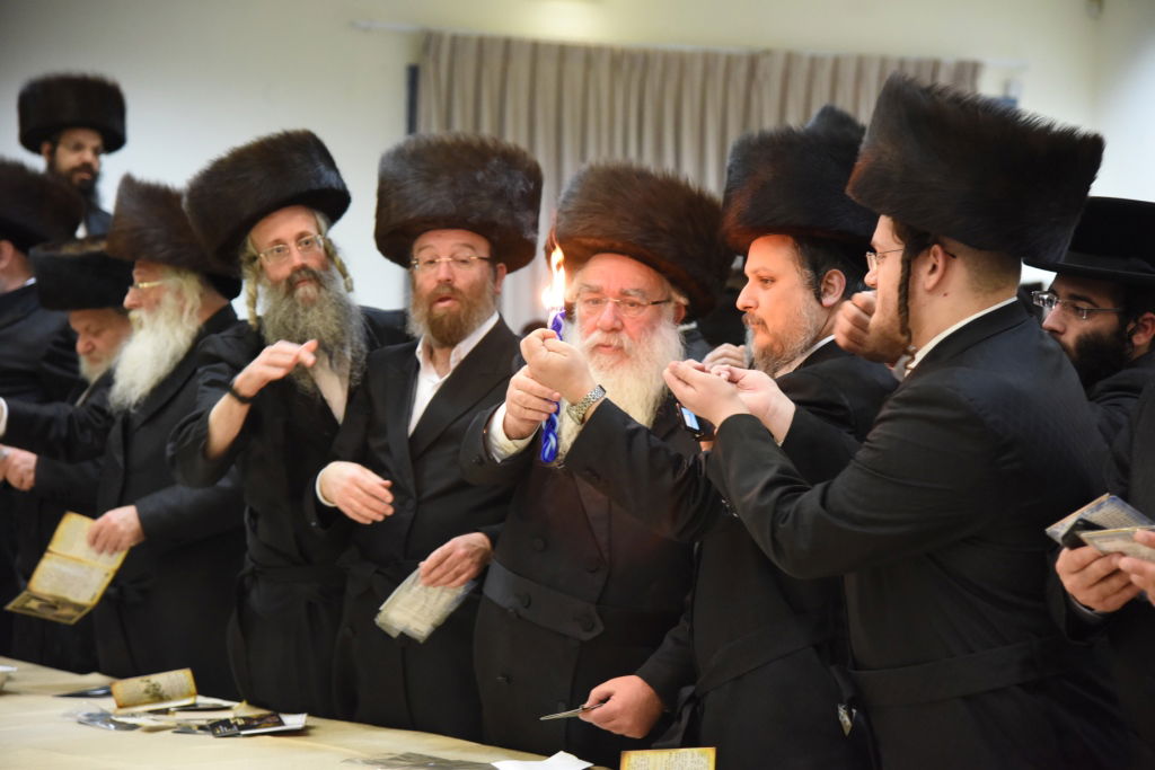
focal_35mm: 86
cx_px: 578
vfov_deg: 15.9
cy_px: 385
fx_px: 2759
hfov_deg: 23.6
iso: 4000
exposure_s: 1/100
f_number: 4.5
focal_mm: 86
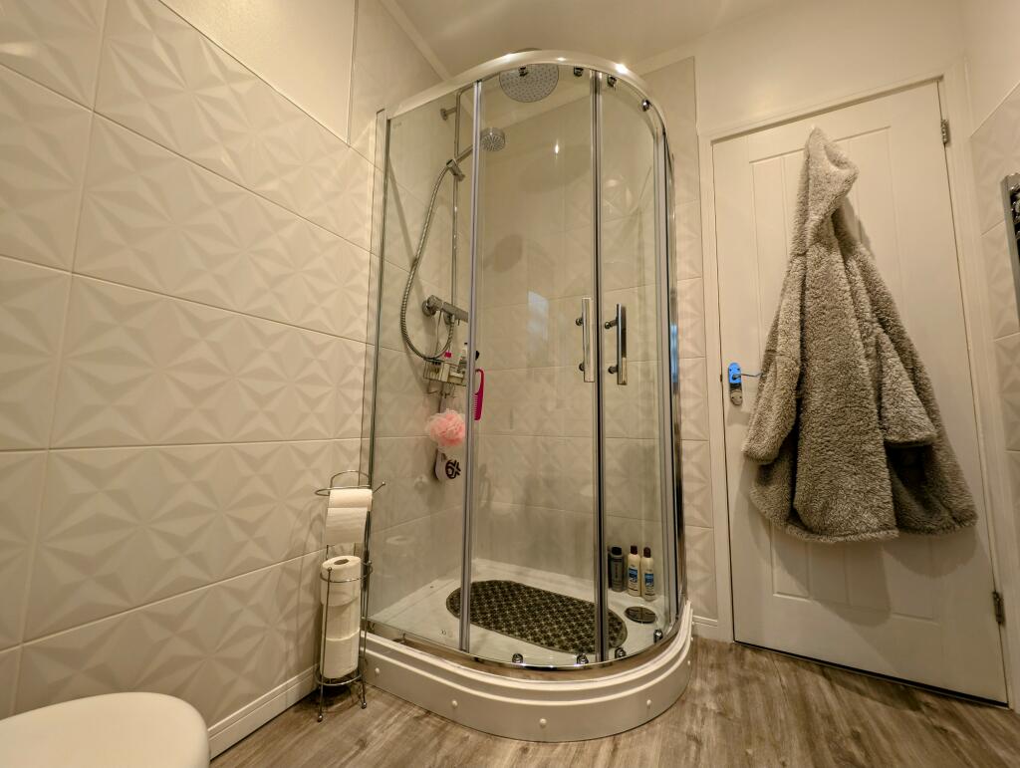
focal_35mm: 12
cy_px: 384
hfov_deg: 110.5
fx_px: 354
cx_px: 510
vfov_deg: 94.6
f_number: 1.95
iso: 50
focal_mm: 2.23
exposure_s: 1/16.7
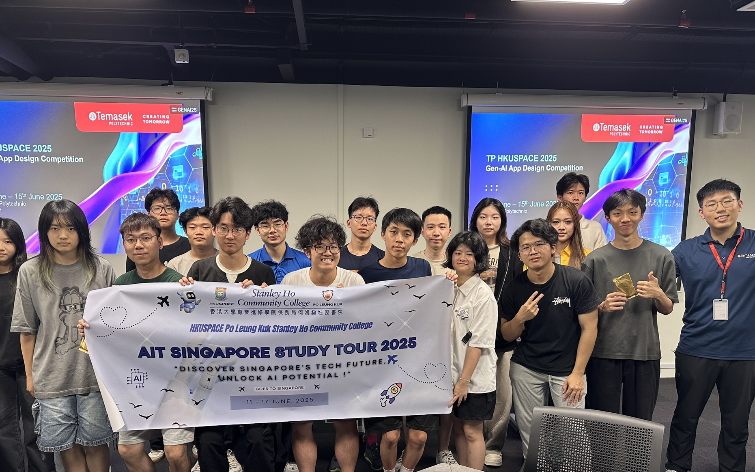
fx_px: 576
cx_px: 379
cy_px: 310
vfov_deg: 44.0
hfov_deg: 66.5
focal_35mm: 28
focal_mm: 6.86
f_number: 1.78
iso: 125
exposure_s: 1/50
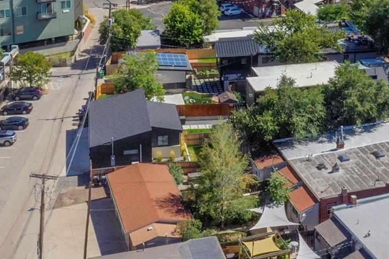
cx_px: 289
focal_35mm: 64
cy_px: -32
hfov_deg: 30.9
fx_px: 691
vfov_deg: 20.2
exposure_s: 1/1600
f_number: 8
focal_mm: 10.26
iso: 800
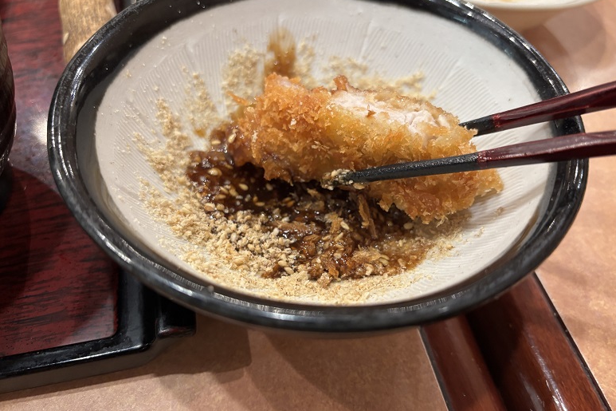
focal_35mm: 28
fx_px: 479
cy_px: 219
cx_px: 318
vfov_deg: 46.4
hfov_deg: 65.5
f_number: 1.6
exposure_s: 1/60
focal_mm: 5.96
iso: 250
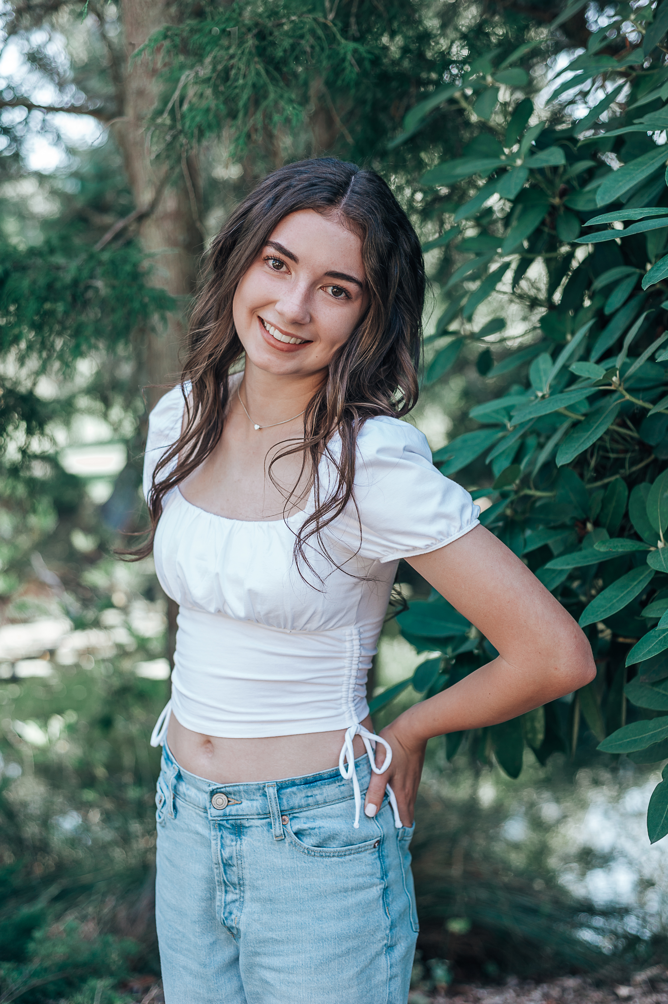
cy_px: 502
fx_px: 1393
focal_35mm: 50
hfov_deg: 27.0
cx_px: 334
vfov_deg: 39.6
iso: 100
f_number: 2.8
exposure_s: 1/250
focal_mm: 50
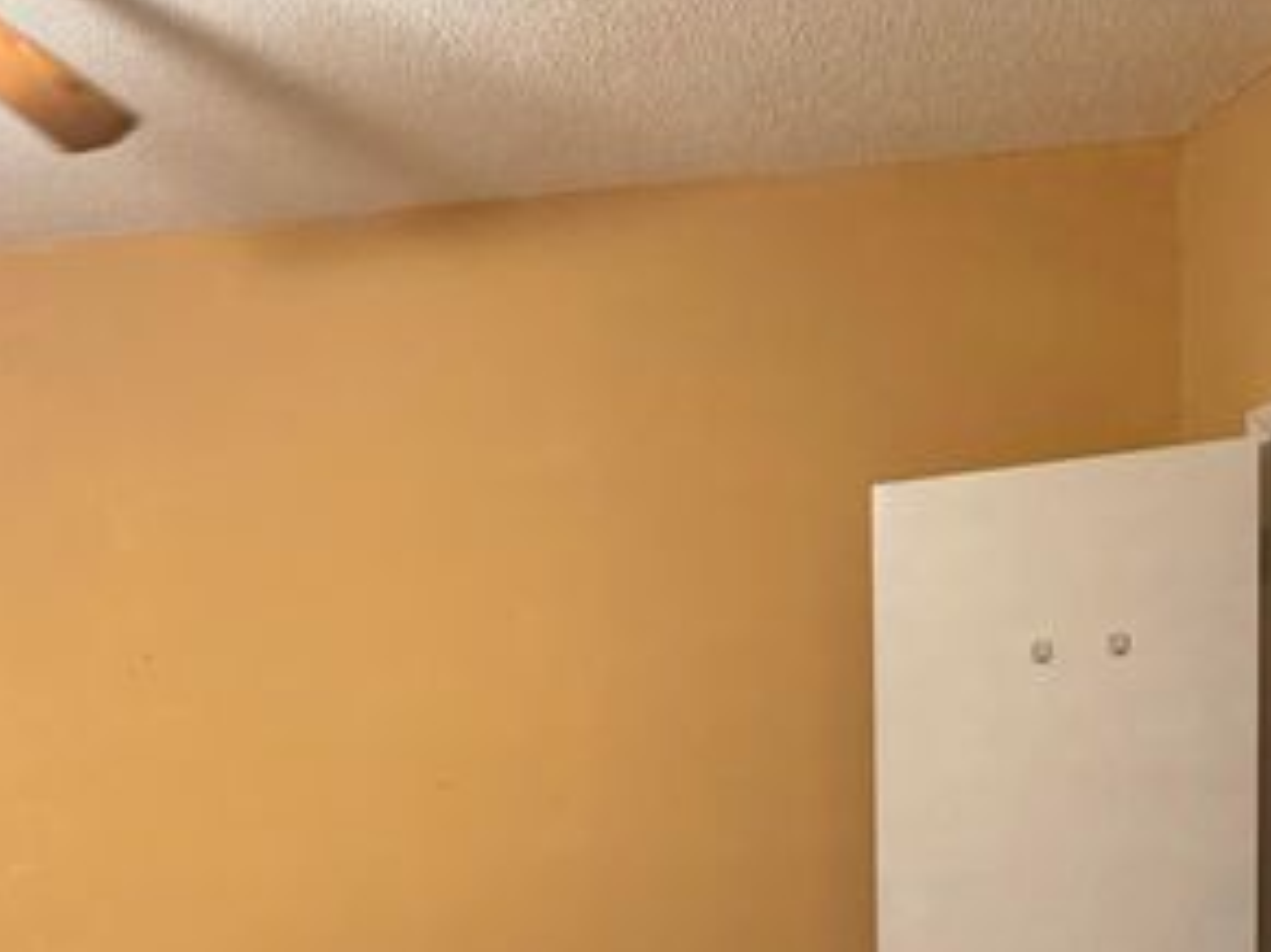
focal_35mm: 49
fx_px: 1798
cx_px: 22
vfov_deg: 27.8
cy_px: 963
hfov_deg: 35.5
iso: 400
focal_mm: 6.76
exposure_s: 1/60
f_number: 1.78
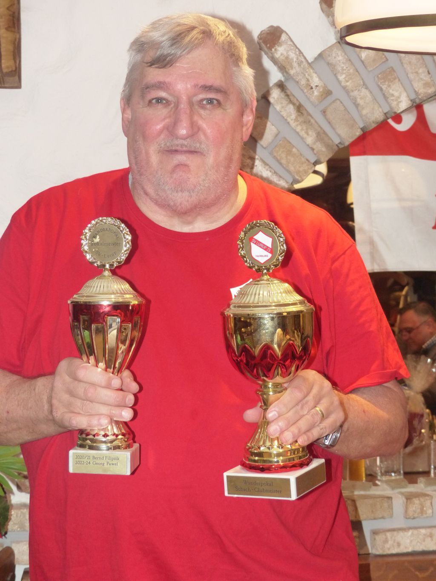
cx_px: 218
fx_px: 1108
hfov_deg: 22.3
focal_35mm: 66
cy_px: 290
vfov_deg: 29.4
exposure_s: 1/60
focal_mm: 11.9
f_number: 2.8
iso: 400
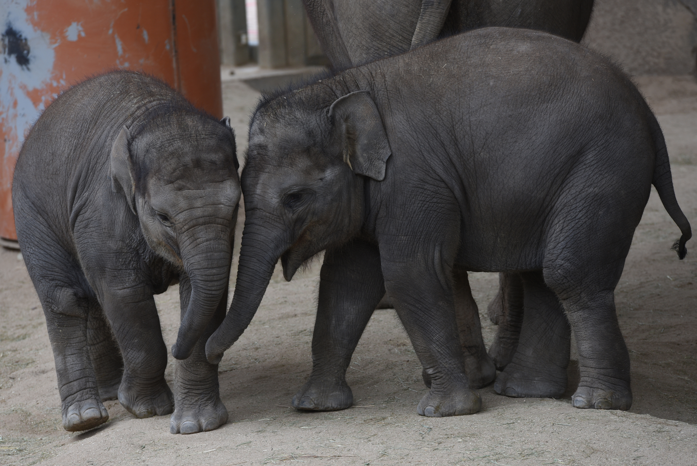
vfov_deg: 6.9
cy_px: 233
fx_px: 3874
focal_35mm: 200
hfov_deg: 10.3
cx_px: 348
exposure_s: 1/500
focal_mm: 200
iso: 320
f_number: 4
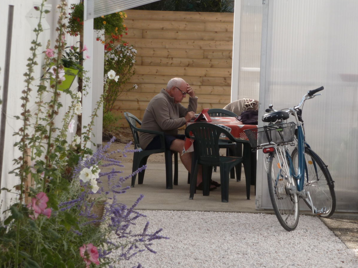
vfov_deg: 9.2
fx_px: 1665
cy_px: 134
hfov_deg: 12.3
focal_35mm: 161
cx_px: 197
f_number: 5.1
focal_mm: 21.7
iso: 100
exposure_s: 1/320
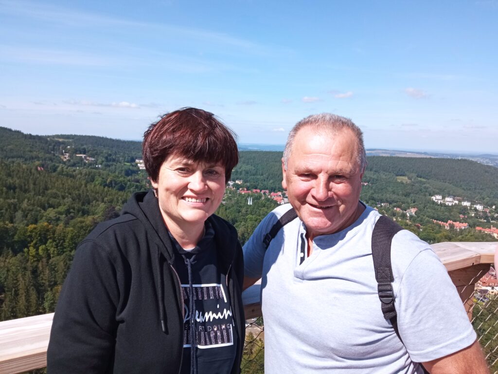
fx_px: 388
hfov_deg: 65.3
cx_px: 249
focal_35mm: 27
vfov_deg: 51.4
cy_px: 187
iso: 111
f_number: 2.2
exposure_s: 1/1205
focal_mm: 3.79
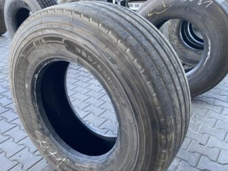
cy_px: 101
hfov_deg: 55.0
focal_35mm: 33
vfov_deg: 42.8
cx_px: 92
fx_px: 217
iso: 125
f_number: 1.8
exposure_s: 1/100
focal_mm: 4.25
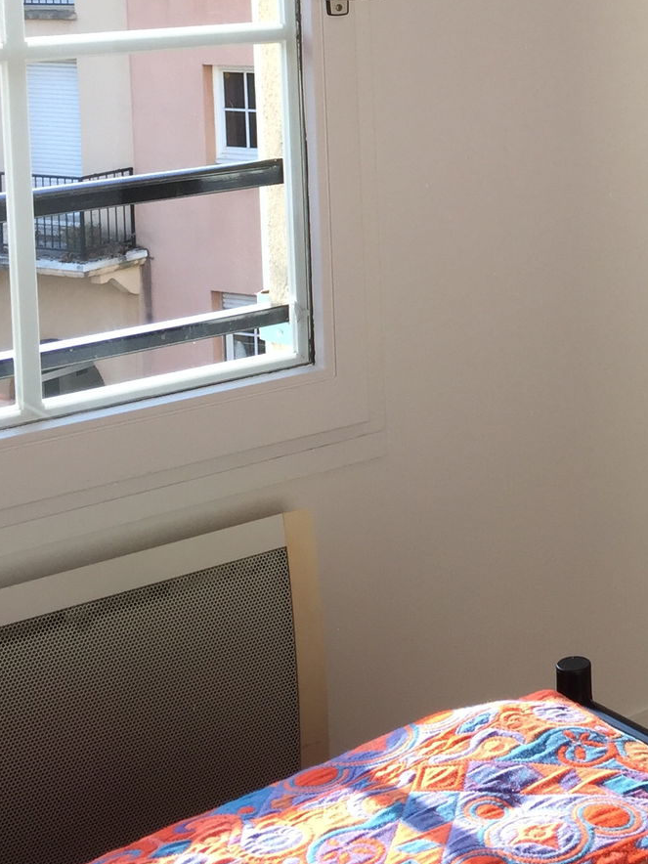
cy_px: 13
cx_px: 746
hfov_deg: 19.9
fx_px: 1747
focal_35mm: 70
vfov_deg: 26.4
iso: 32
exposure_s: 1/181
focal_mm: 4.15
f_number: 2.2
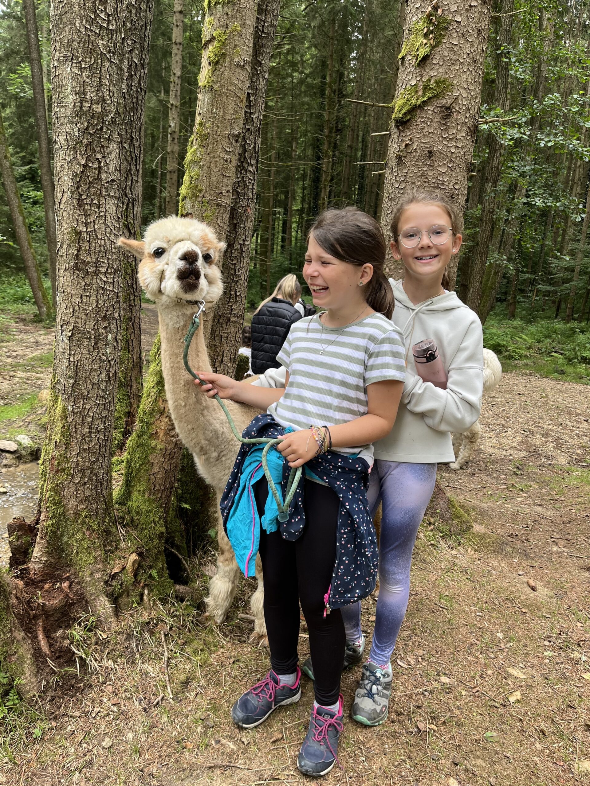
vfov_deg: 67.3
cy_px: 393
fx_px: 591
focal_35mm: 26
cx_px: 295
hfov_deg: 53.1
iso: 50
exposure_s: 1/122
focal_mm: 5.1
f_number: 1.6
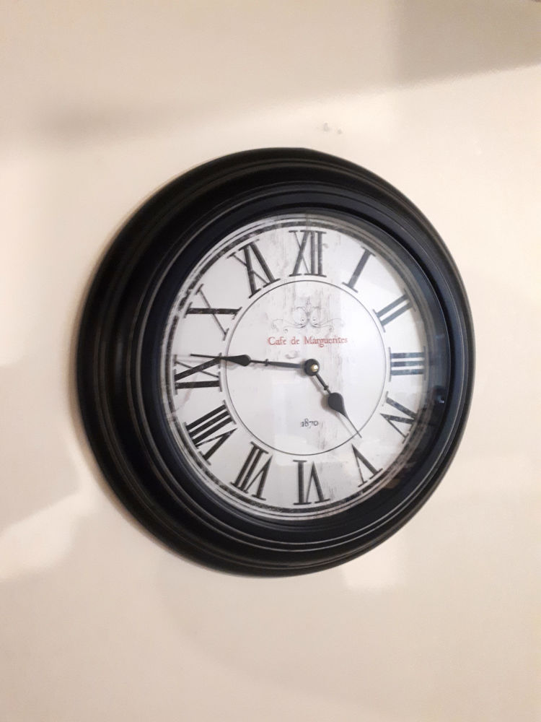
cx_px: 270
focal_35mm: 27
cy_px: 361
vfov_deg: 65.3
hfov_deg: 51.4
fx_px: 563
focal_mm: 3.6
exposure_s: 1/15
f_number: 1.9
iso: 400
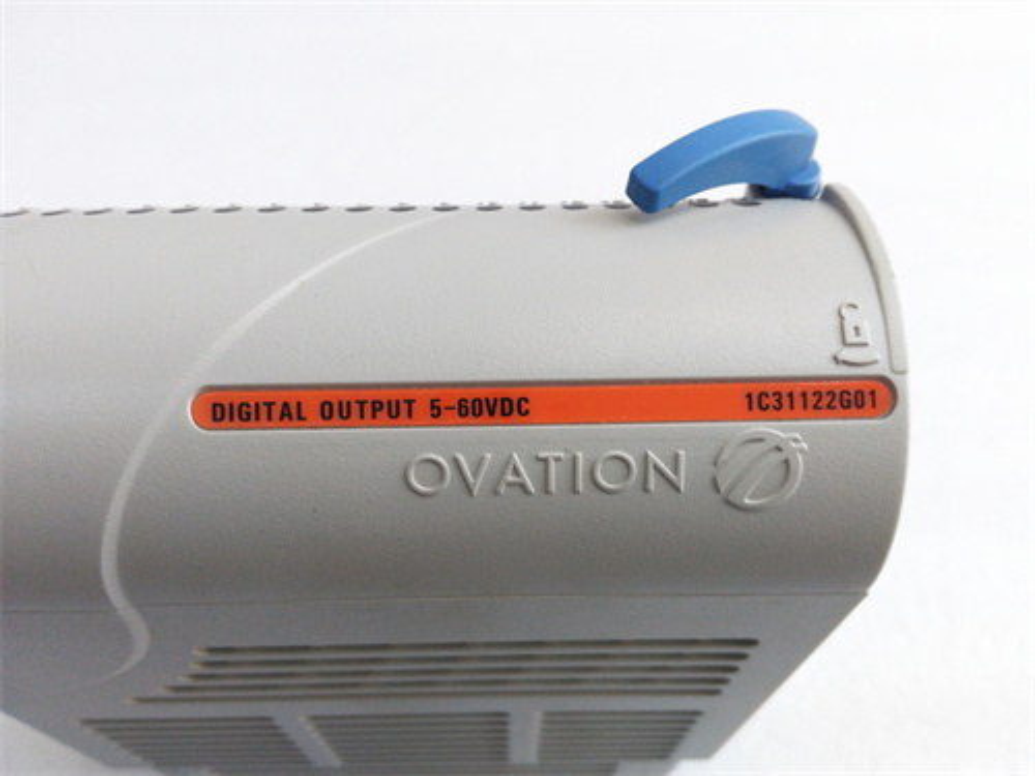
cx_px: 518
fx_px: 807
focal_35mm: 27
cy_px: 388
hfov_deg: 65.3
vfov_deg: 51.4
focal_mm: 3.79
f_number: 2
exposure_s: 1/33
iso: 157
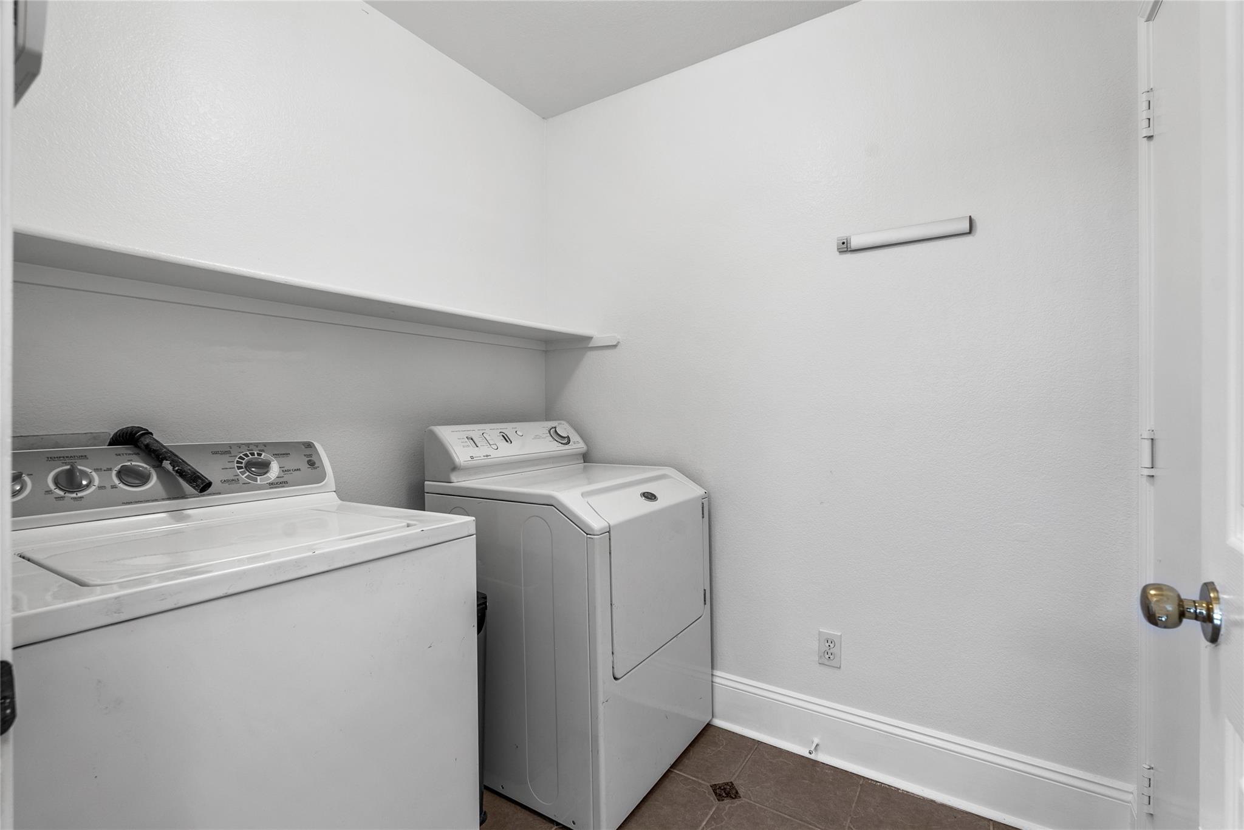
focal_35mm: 16
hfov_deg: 96.7
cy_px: 415
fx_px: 553
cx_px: 622
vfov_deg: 73.8
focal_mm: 16
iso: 125
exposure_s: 1
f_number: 8
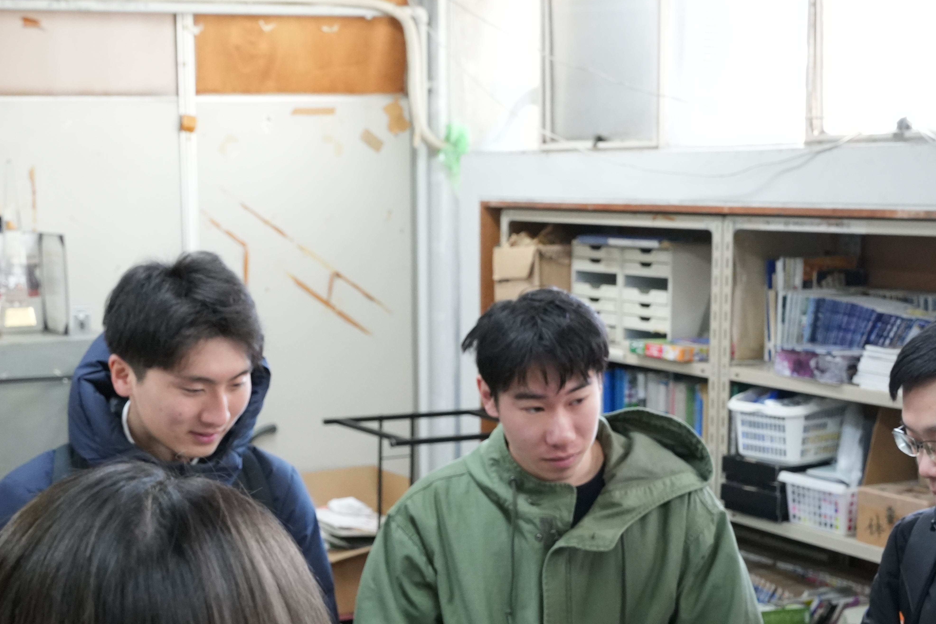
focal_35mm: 64
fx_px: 1664
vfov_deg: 21.2
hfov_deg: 31.2
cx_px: 307
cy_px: 400
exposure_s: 1/125
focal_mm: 36
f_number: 7.1
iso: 4000
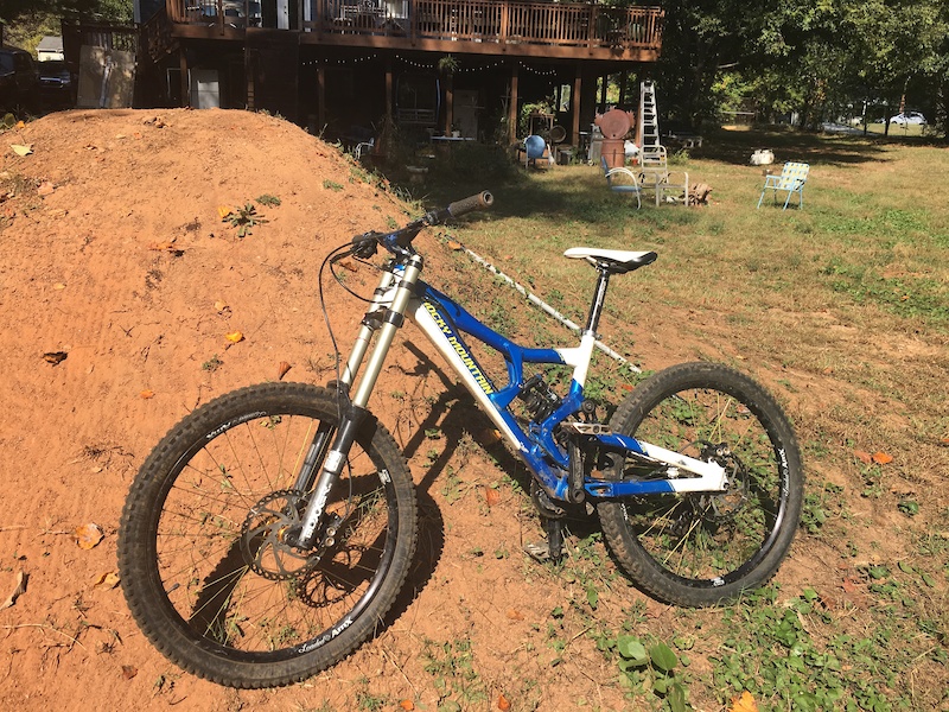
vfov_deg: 48.2
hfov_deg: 61.7
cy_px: 356
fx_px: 795
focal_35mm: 29
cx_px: 474
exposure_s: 1/974
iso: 25
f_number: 2.2
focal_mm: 4.15
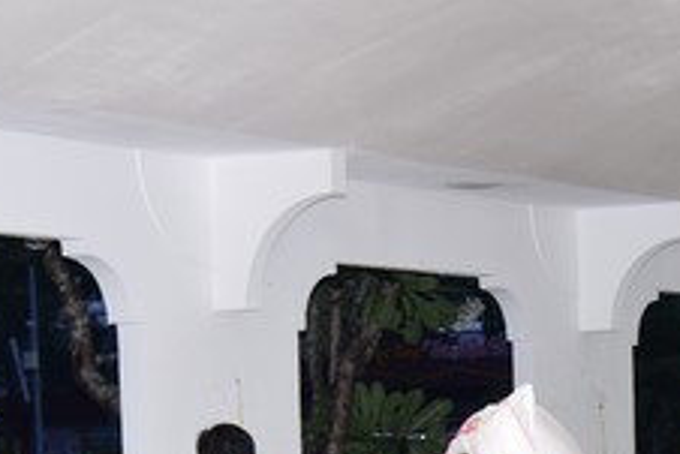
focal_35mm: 144
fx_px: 2722
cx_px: 692
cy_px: 550
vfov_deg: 9.4
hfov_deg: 14.0
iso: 1600
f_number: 5.6
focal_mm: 50
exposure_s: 1/160
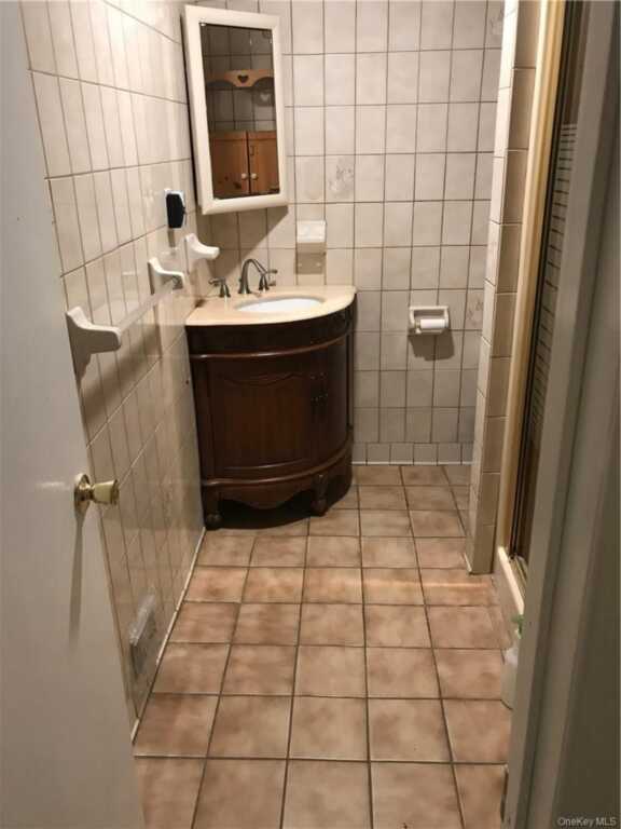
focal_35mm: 28
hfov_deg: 49.7
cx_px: 310
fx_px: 670
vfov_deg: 63.4
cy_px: 414
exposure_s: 1/15
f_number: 1.8
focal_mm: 3.99
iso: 50
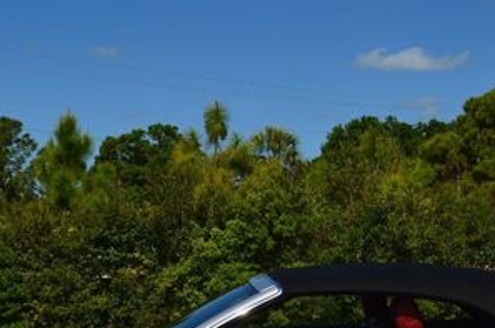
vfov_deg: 18.9
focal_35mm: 71
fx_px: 975
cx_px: 283
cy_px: 275
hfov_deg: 28.5
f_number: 13
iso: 100
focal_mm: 22
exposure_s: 1/250
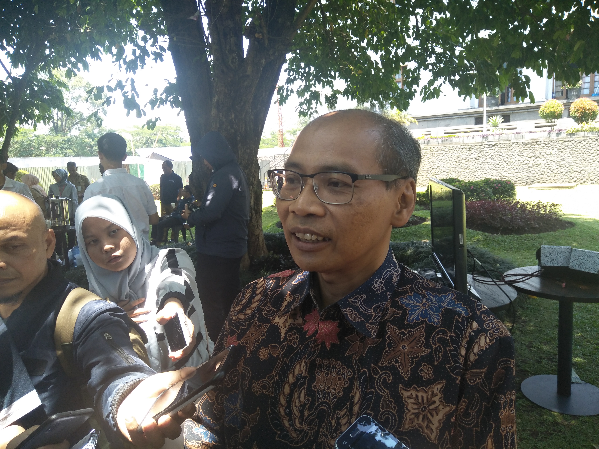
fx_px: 346
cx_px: 300
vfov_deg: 66.0
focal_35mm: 20
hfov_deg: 81.7
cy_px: 224
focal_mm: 3.46
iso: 42
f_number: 2.2
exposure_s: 1/100
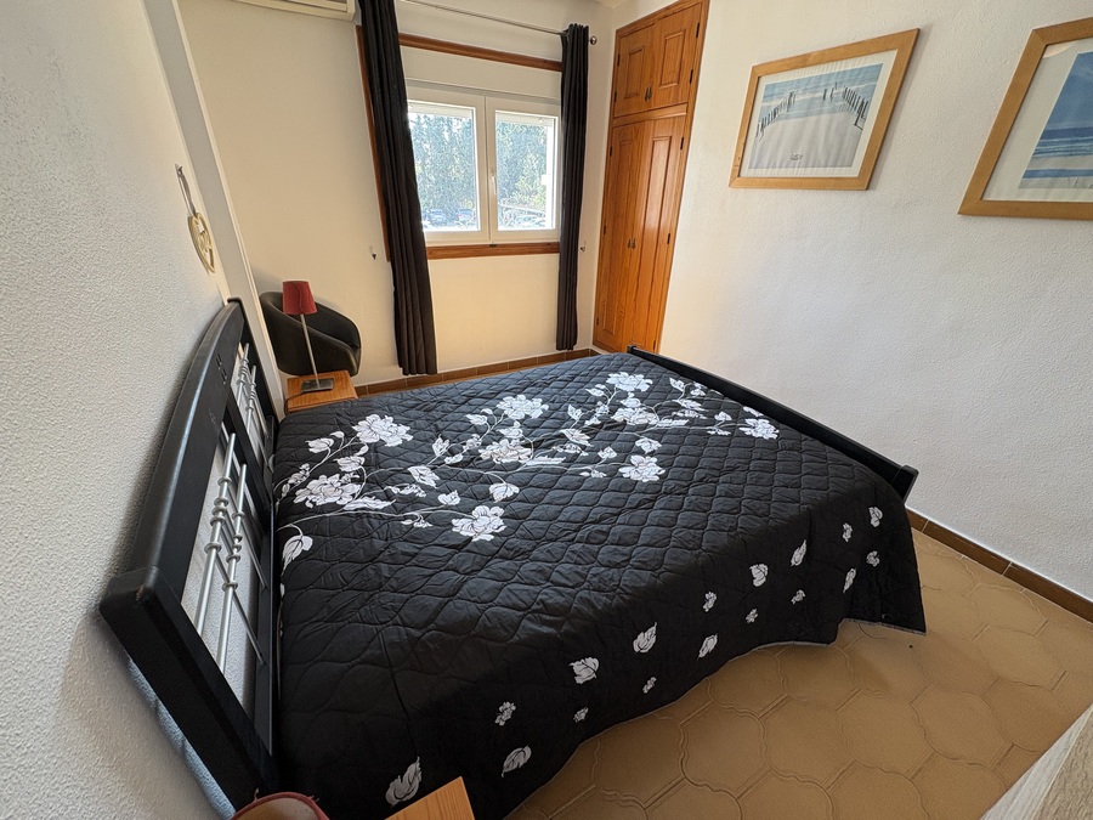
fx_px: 442
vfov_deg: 85.7
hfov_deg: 102.1
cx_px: 546
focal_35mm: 14
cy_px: 410
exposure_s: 1/100
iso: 100
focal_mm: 2.22
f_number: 2.2
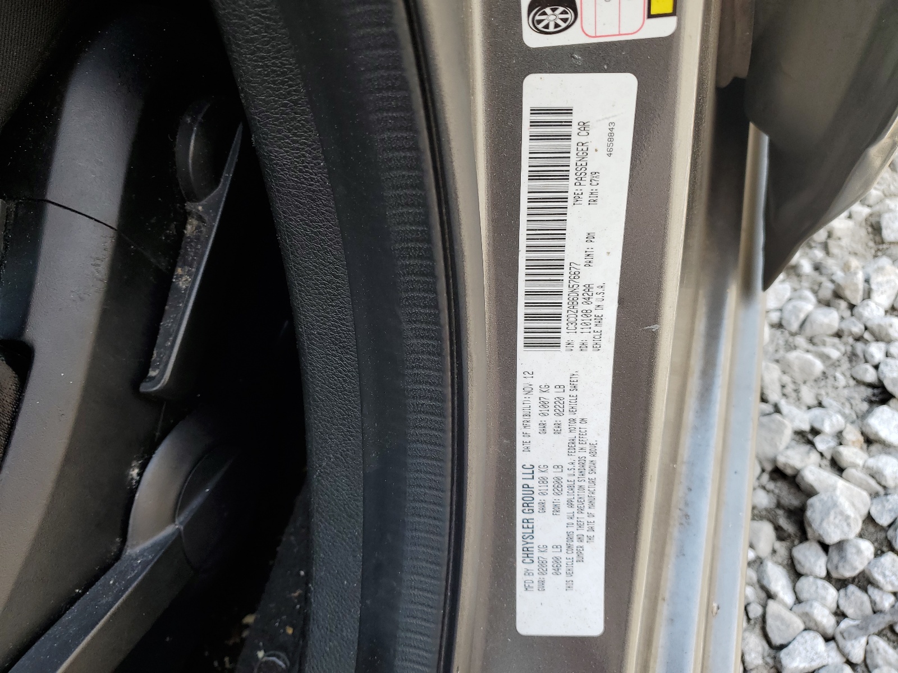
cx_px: 449
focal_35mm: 26
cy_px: 336
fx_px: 674
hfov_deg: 67.3
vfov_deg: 53.1
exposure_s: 1/400
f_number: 1.5
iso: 50
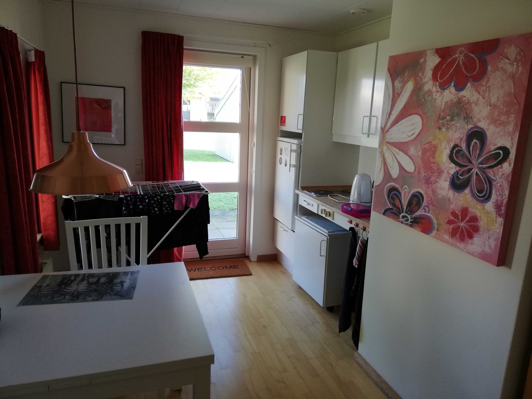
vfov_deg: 53.1
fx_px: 400
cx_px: 266
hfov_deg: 67.3
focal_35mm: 26
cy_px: 200
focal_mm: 3.81
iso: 100
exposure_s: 1/50
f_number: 2.2
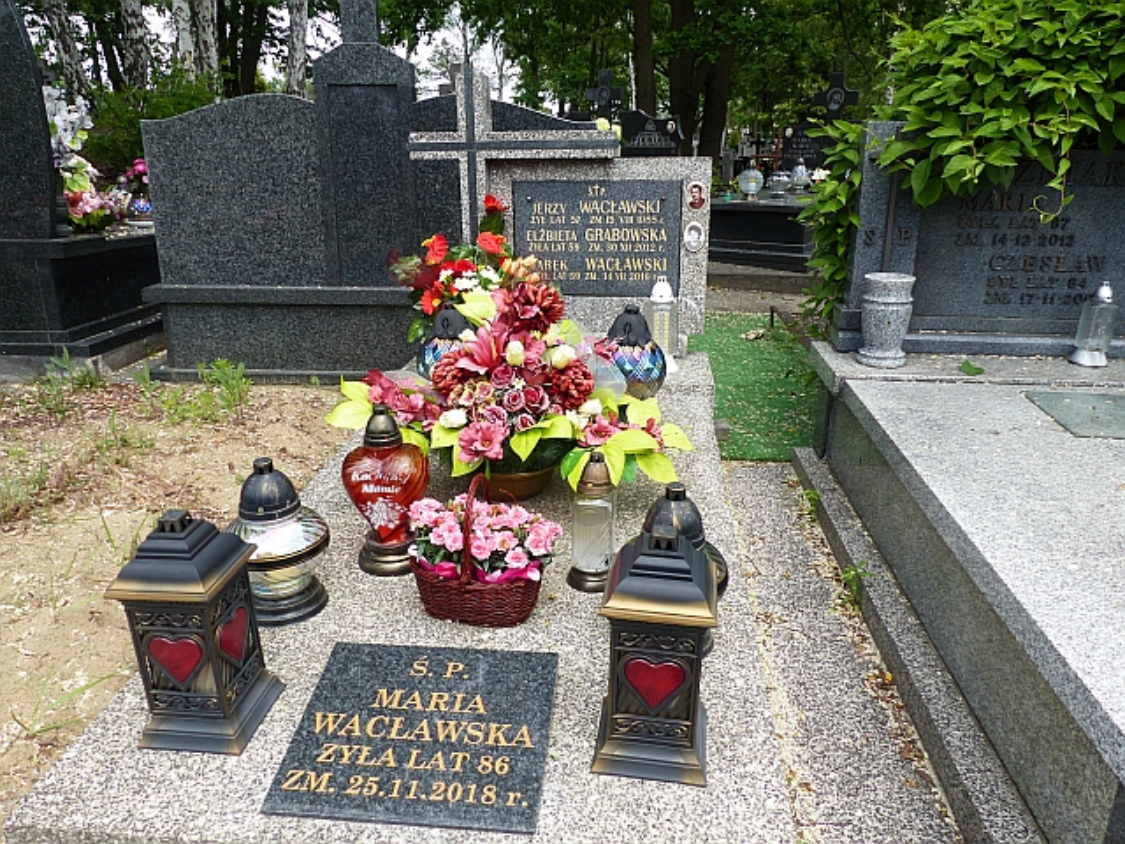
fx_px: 812
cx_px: 562
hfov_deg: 69.4
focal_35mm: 25
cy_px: 422
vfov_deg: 54.9
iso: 100
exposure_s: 1/400
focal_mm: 4.5
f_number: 4
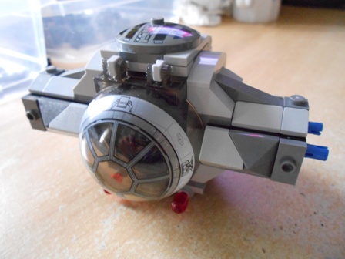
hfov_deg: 67.3
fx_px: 259
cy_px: 130
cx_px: 172
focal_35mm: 26
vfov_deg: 53.1
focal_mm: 4.6
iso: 800
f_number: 3.2
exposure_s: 1/5
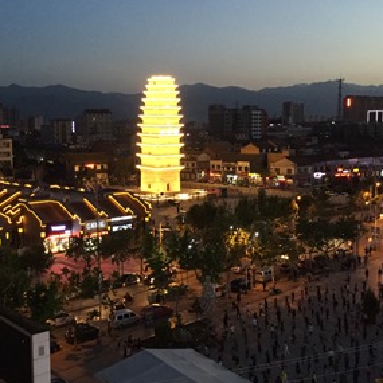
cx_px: 146
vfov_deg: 36.8
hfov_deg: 36.6
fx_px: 576
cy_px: 195
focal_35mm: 46
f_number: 2.2
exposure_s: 1/17
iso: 250
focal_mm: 4.15
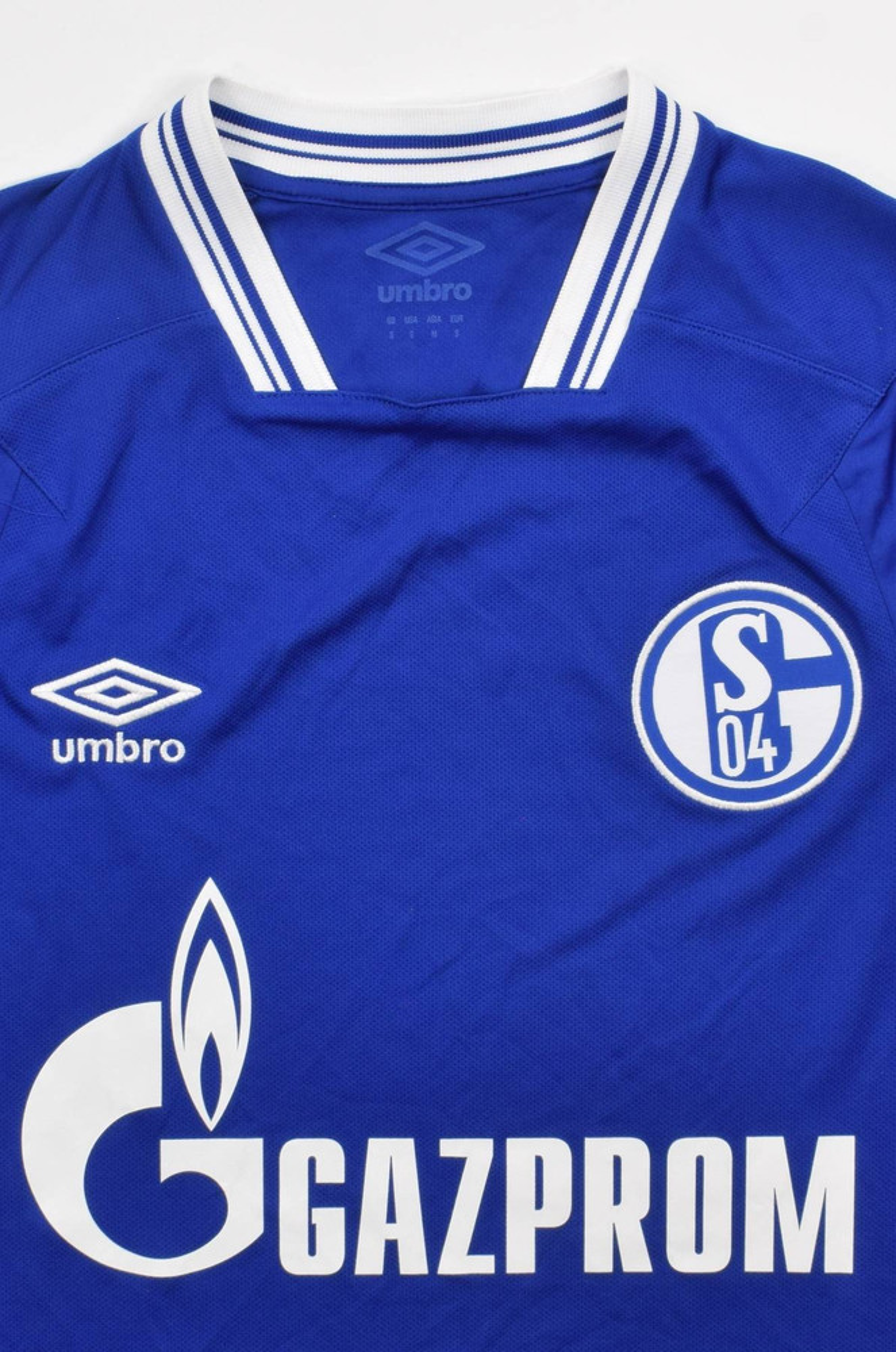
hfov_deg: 31.8
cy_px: 676
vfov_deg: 46.5
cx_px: 448
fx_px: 1574
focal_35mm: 42
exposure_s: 1/60
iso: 400
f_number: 11
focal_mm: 28
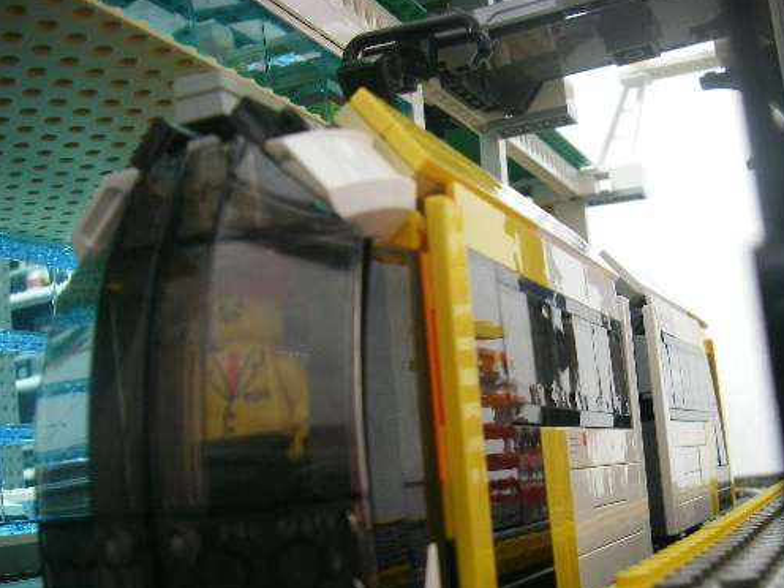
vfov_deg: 29.6
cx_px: 503
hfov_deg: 38.6
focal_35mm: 49
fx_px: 1110
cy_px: 370
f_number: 3.3
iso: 200
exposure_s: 1/5
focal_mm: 6.3
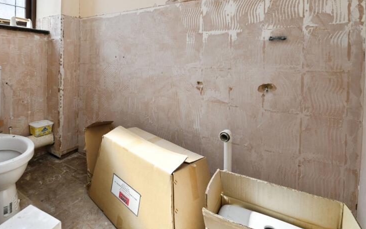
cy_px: 58
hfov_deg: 82.2
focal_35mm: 20
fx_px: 200
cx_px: 123
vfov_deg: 56.8
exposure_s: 1/160
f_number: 10
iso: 640
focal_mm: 14
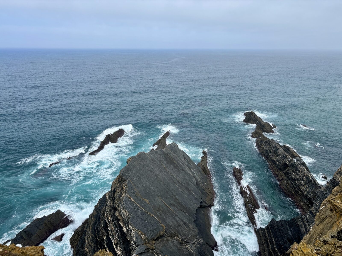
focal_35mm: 26
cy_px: 128
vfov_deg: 53.1
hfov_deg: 67.3
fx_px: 257
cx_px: 171
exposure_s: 1/2398
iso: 50
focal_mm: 5.96
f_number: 1.6
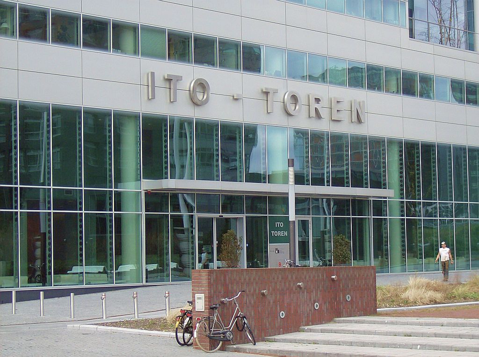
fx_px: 1173
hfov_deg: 23.1
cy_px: 178
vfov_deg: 17.3
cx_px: 240
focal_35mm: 85
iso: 100
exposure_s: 1/350
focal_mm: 14.1
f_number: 4.2
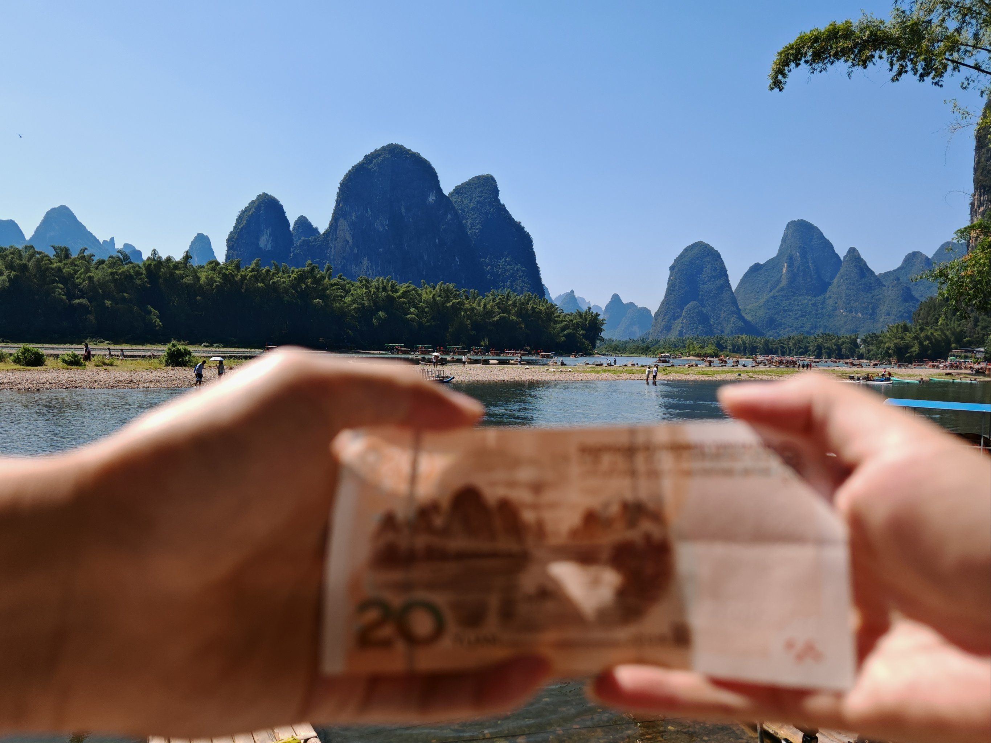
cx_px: 496
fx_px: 773
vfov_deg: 51.4
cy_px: 372
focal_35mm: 27
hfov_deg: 65.3
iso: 50
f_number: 1.9
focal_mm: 6.67
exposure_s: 1/1429
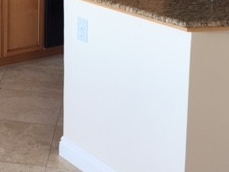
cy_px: -45
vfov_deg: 17.2
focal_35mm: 81
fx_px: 536
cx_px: 9
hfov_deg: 23.3
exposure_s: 1/60
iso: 32
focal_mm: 4.15
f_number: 2.2
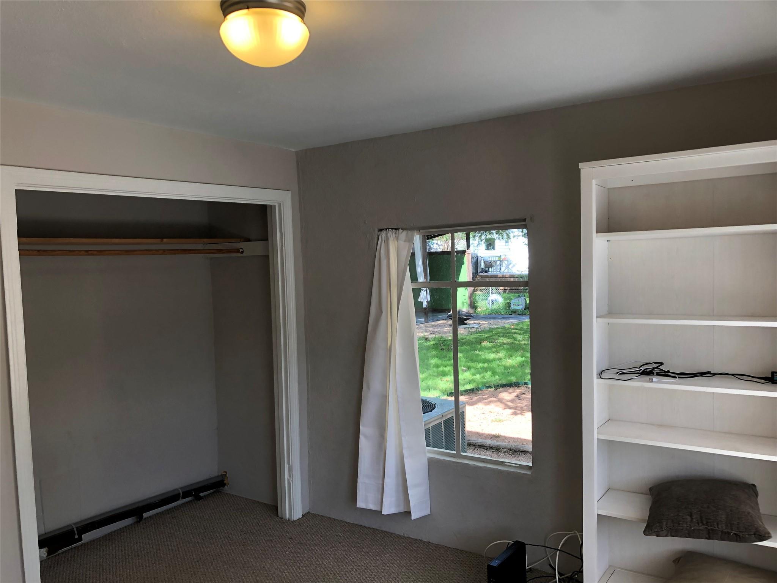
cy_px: 292
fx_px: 628
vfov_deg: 49.7
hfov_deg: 63.4
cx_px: 388
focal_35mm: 28
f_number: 1.8
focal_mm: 4
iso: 25
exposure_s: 1/120
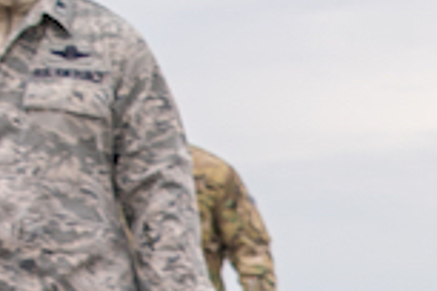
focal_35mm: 267
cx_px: 834
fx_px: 3241
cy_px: 670
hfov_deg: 7.4
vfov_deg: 5.0
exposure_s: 1/400
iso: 100
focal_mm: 34
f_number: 4.5
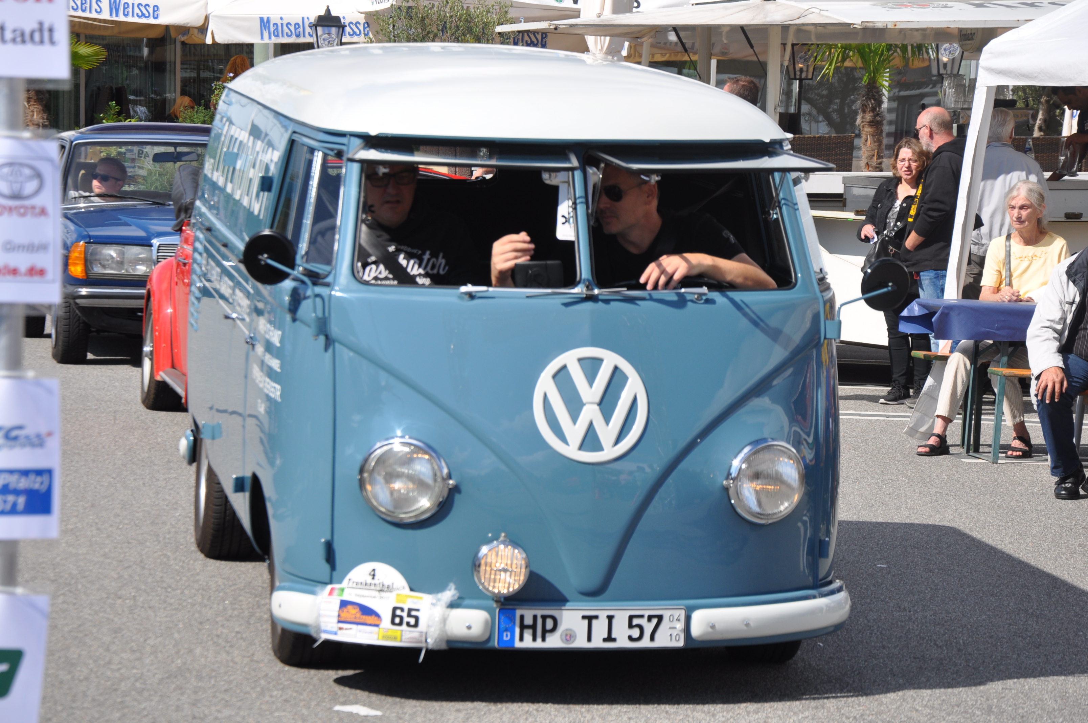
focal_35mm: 120
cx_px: 544
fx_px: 3622
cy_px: 362
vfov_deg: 11.4
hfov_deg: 17.1
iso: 200
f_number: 8
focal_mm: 80
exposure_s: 1/400
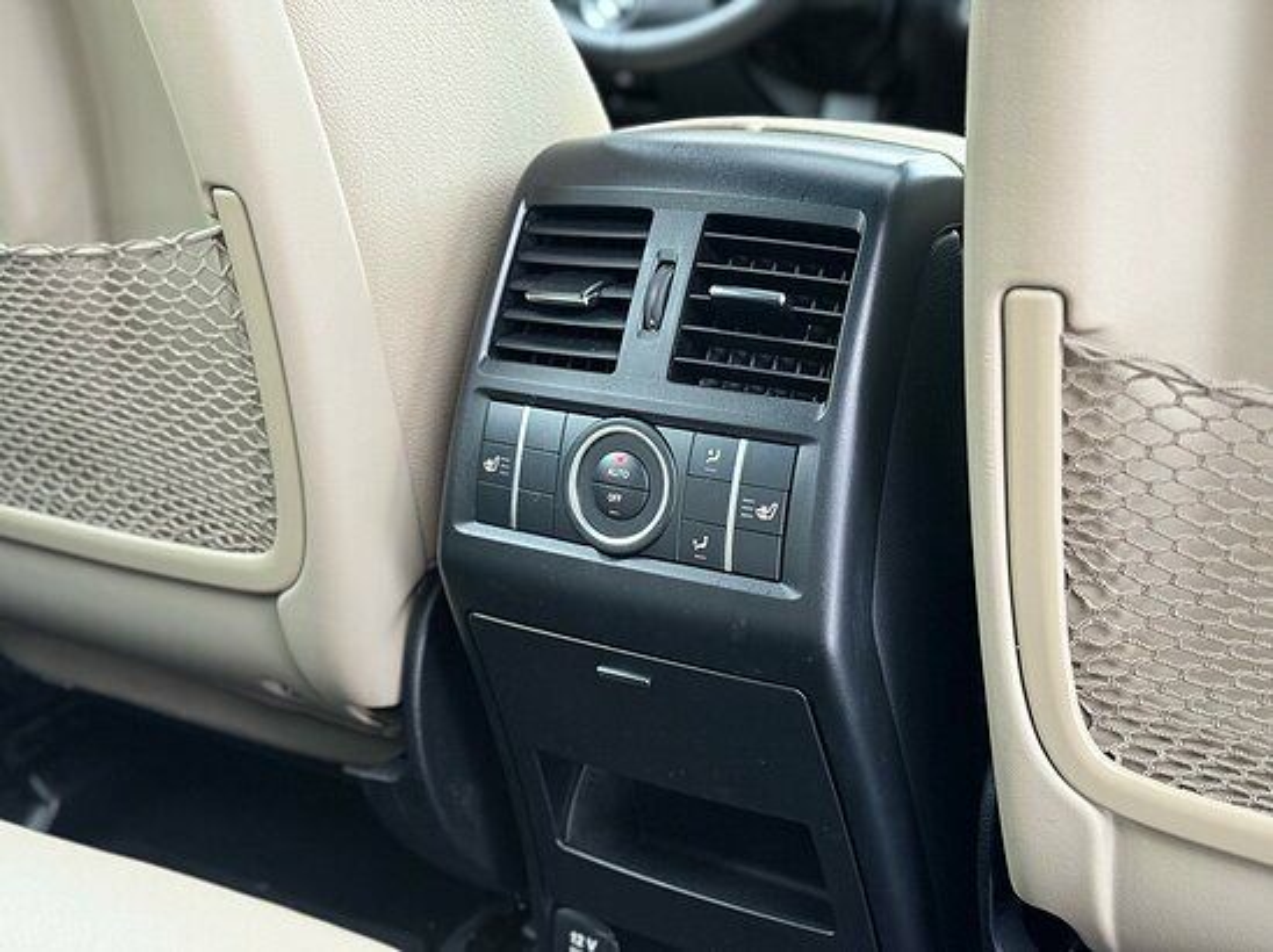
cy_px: 476
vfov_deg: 30.2
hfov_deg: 39.7
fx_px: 1764
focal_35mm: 48
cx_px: 636
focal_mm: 6.76
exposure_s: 1/31
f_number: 1.78
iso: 500
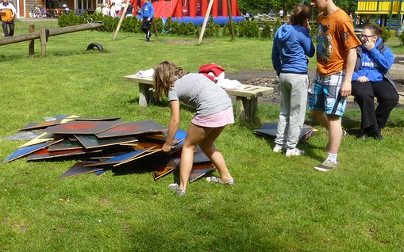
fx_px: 495
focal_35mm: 45
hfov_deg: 44.1
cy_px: 116
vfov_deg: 28.6
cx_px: 159
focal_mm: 4.8
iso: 100
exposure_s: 1/640
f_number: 4
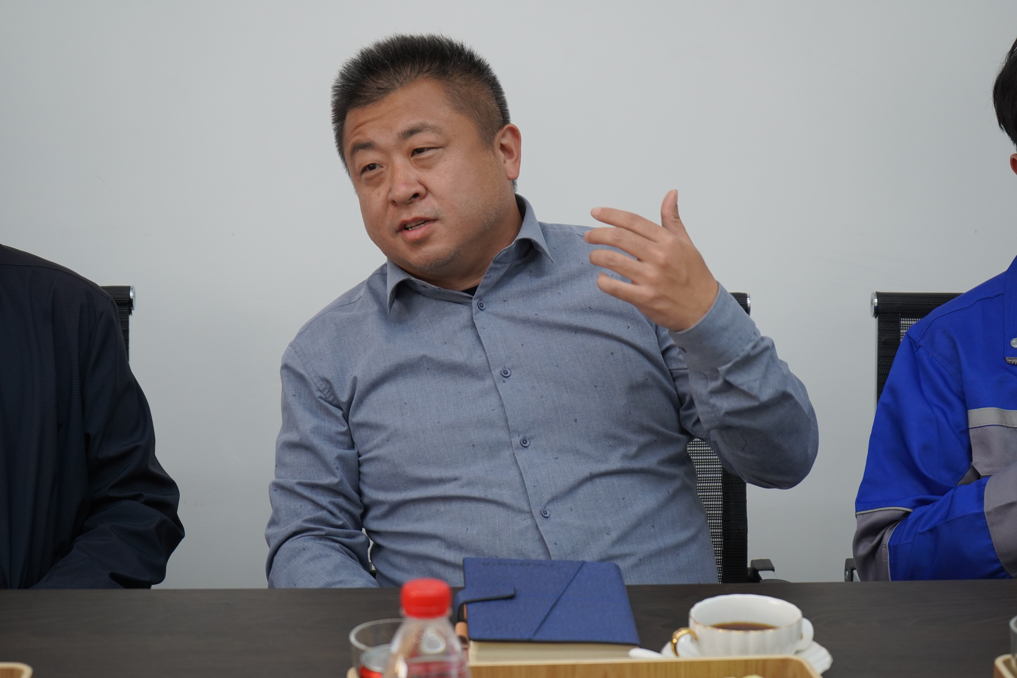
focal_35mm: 70
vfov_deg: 19.5
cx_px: 508
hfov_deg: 28.8
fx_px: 1977
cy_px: 339
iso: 1000
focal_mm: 70
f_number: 5.6
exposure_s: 1/160
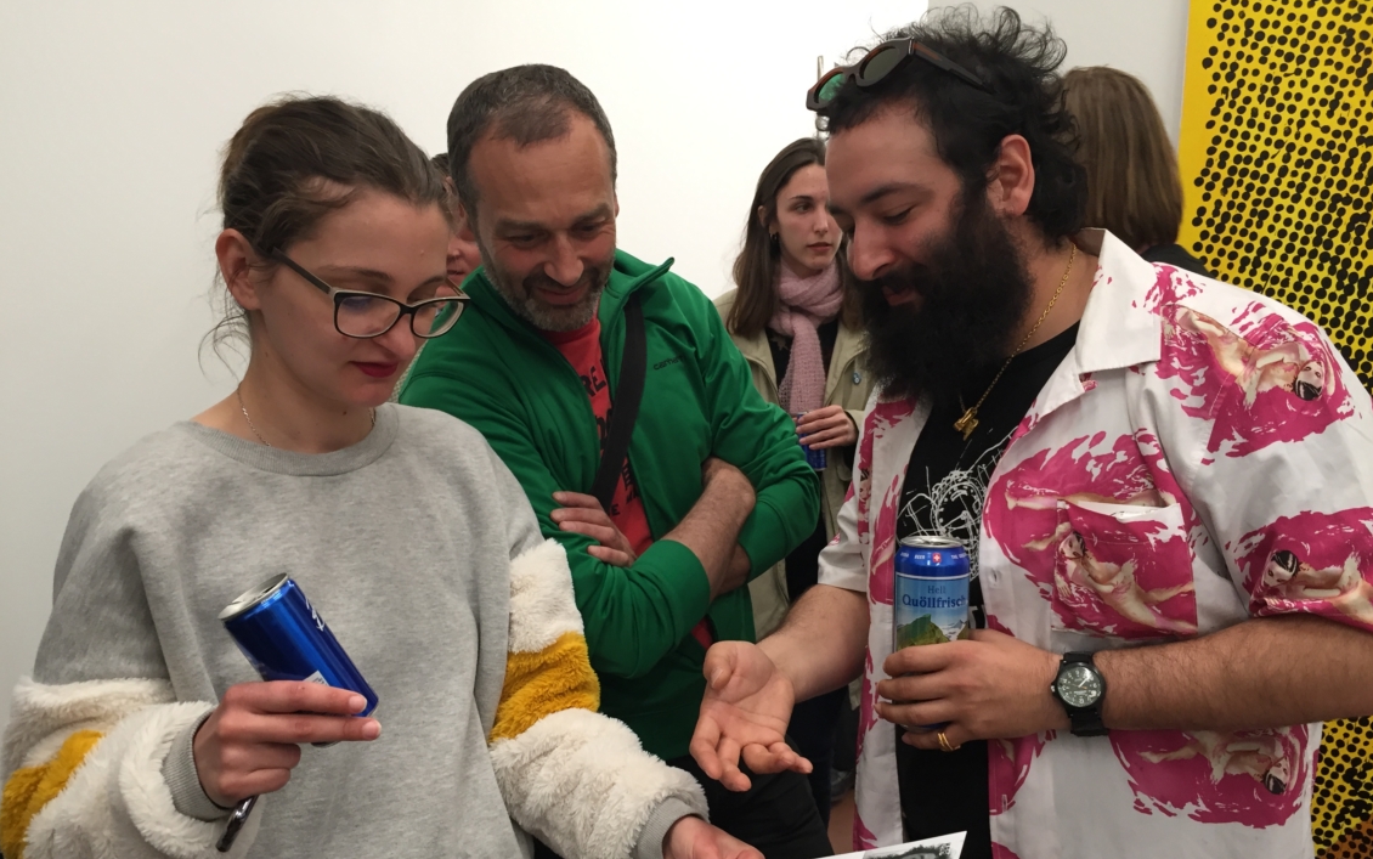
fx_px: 1160
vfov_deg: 40.4
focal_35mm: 31
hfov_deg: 61.2
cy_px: 516
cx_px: 683
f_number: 2.2
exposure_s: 1/33
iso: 50
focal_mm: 4.15
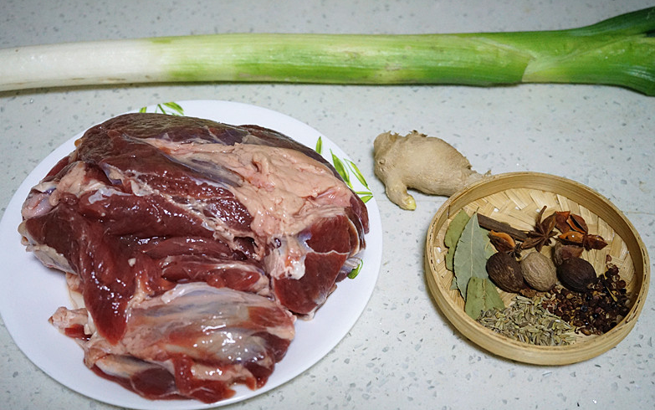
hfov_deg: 39.6
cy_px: 219
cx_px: 321
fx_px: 911
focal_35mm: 51
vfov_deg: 25.4
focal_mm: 49
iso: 6400
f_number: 4.5
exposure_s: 1/60
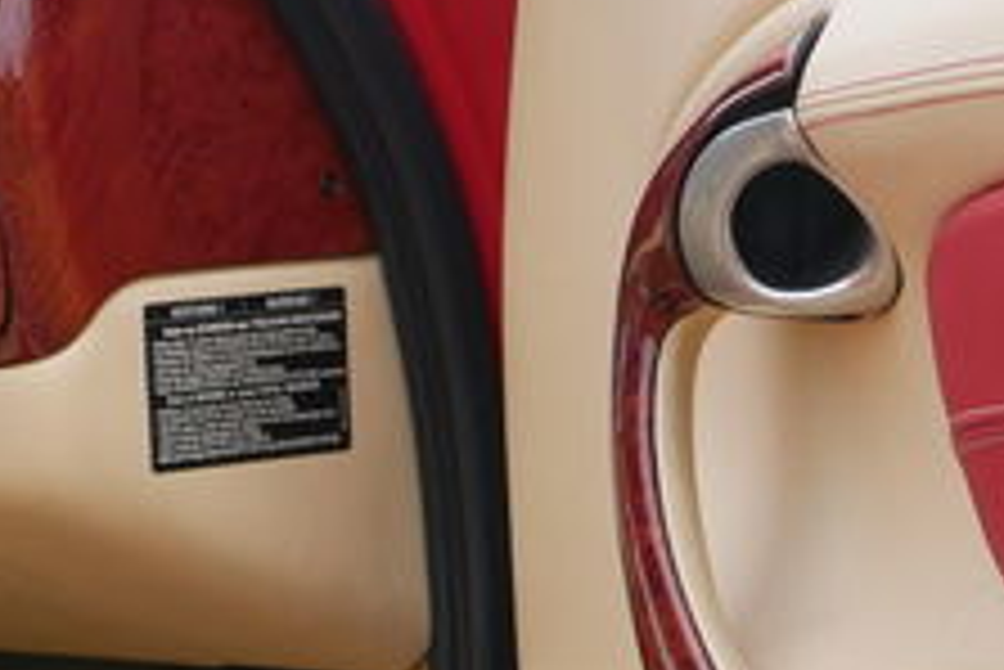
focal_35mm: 210
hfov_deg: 9.8
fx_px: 5860
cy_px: 719
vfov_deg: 6.5
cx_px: 464
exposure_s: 1/160
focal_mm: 22
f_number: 5.6
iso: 200
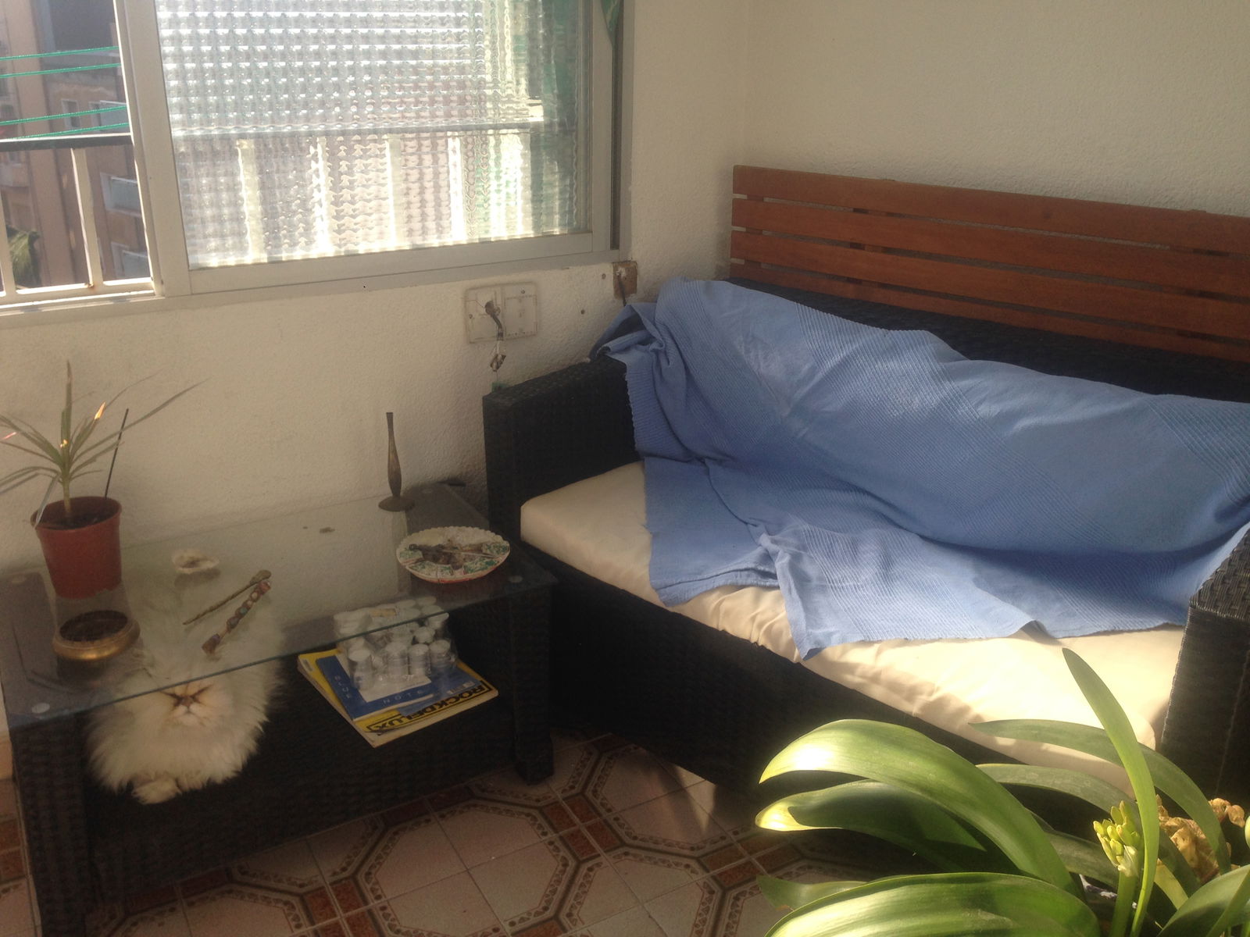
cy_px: 468
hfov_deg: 55.4
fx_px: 1192
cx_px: 625
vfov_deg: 42.9
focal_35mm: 33
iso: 50
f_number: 2.4
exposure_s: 1/455
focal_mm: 4.12
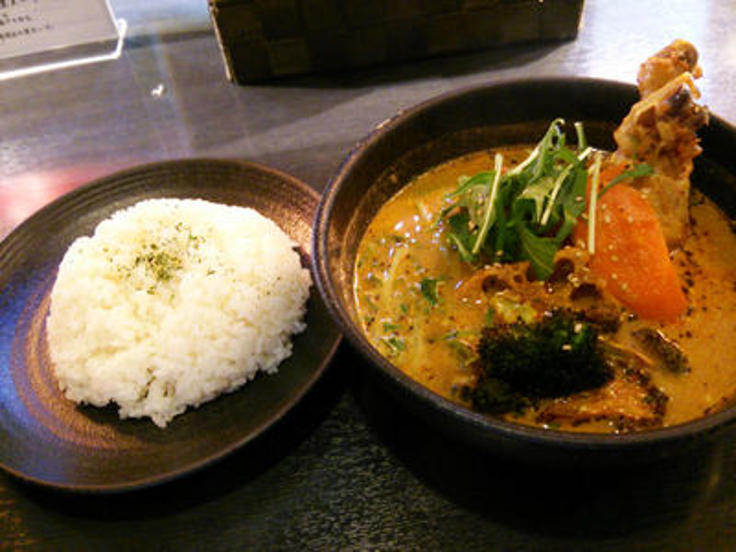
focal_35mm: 30
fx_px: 638
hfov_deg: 60.0
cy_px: 276
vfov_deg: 46.8
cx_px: 368
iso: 320
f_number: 1.94
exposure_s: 1/18
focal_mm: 4.06
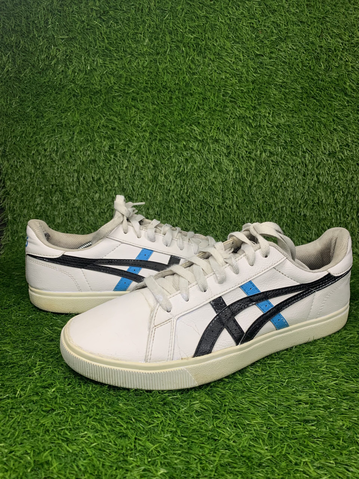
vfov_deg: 67.3
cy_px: 240
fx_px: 360
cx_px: 180
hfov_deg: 53.1
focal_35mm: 26
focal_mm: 4.25
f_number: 1.8
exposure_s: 1/96
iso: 100
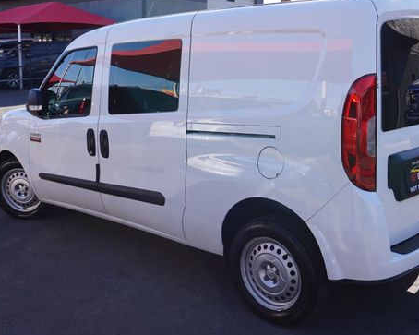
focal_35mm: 42
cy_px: 154
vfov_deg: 35.9
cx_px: 238
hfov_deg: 44.0
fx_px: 517
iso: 100
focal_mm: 21
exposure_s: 1/80
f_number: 9
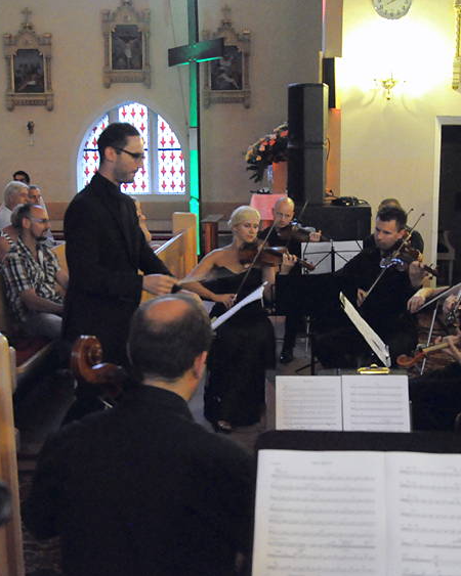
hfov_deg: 29.7
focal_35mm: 51
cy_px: 288
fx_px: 870
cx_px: 241
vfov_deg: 36.7
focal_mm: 24
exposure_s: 1/60
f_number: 3.8
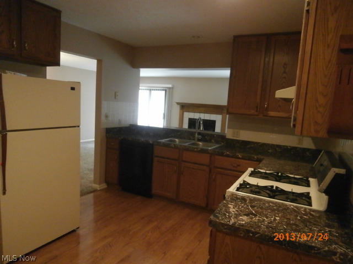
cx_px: 176
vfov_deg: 56.8
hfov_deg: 71.6
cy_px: 132
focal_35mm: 24
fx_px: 245
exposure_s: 1/25
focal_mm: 4.2
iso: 800
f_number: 3
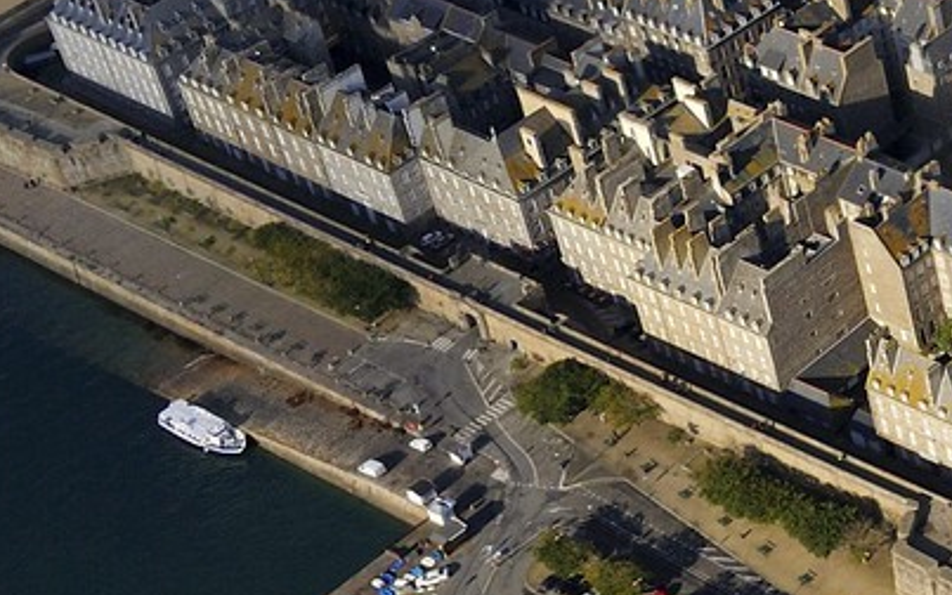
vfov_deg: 13.2
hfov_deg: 16.6
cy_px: -59
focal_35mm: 97
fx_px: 2517
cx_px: 1861
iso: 400
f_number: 9
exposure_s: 1/1000
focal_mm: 24
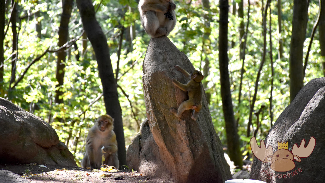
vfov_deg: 6.3
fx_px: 1654
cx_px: 162
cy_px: 77
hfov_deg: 11.2
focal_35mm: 192
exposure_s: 1/500
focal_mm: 122
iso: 1100
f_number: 5.6
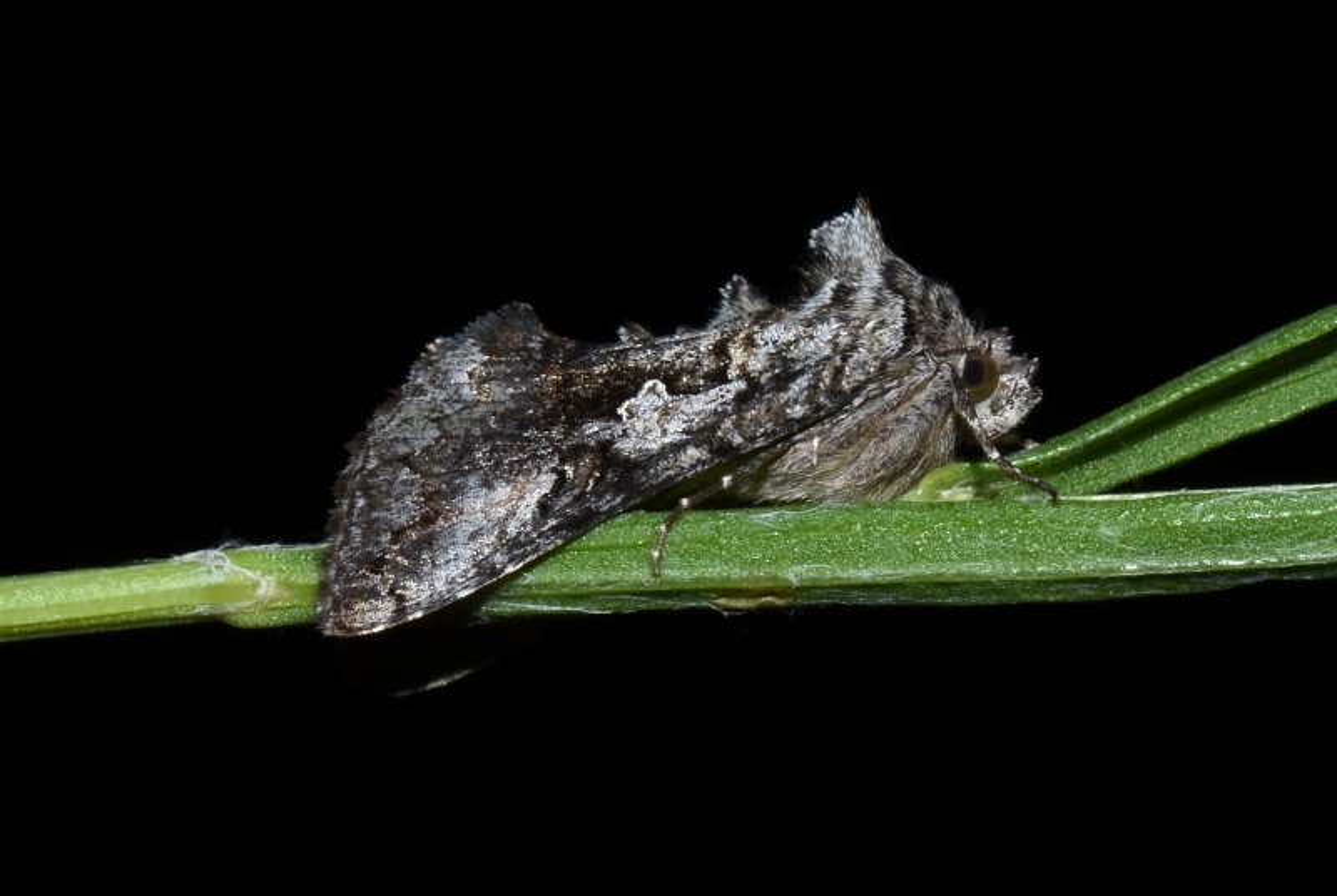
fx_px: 3347
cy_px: 448
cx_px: 668
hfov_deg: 22.6
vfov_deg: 15.2
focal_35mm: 90
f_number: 36
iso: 100
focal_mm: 60
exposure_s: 1/250
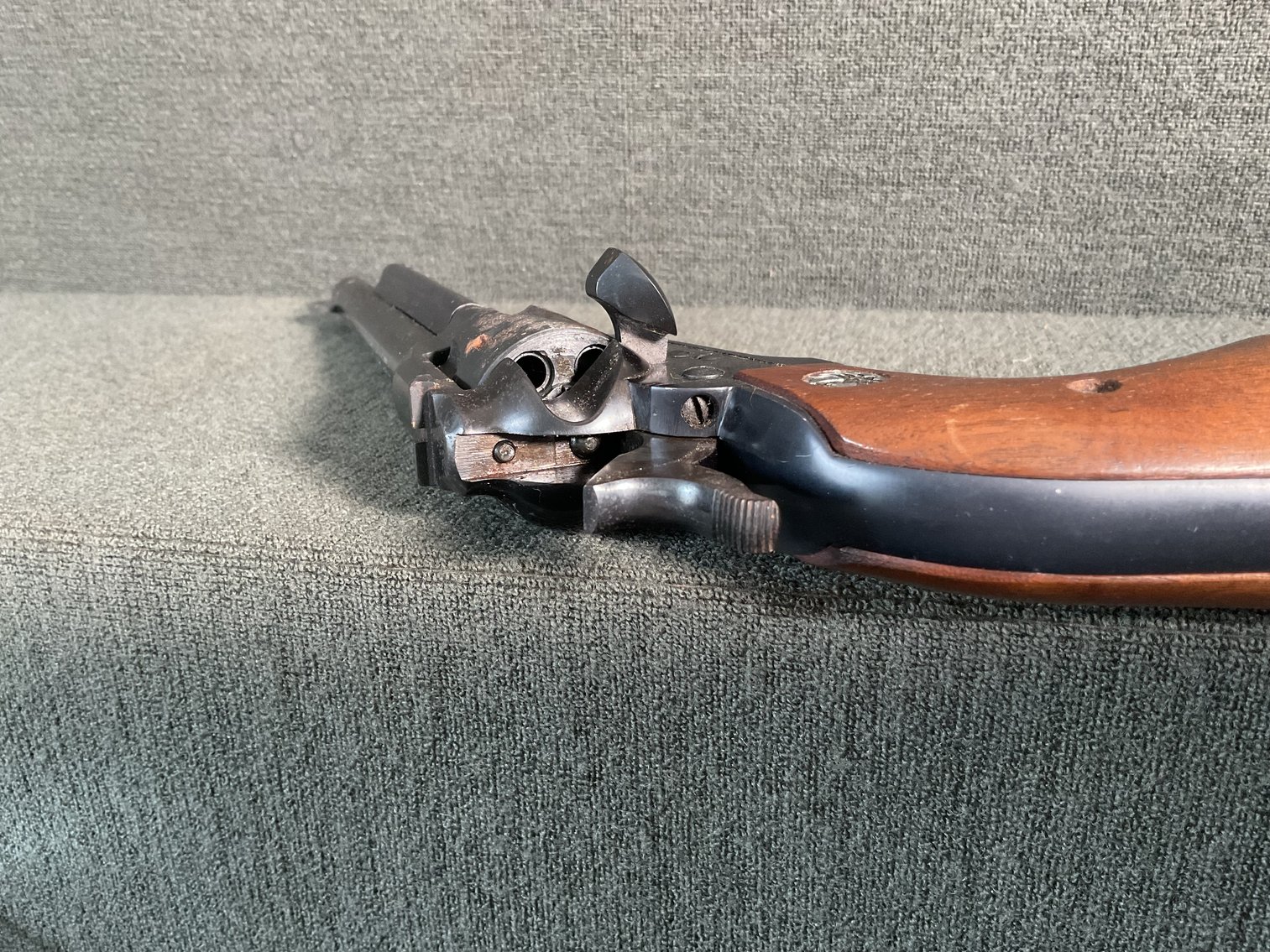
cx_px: 635
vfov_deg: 48.2
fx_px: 1064
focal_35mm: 29
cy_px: 476
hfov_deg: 61.7
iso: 320
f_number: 1.8
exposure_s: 1/40
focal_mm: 3
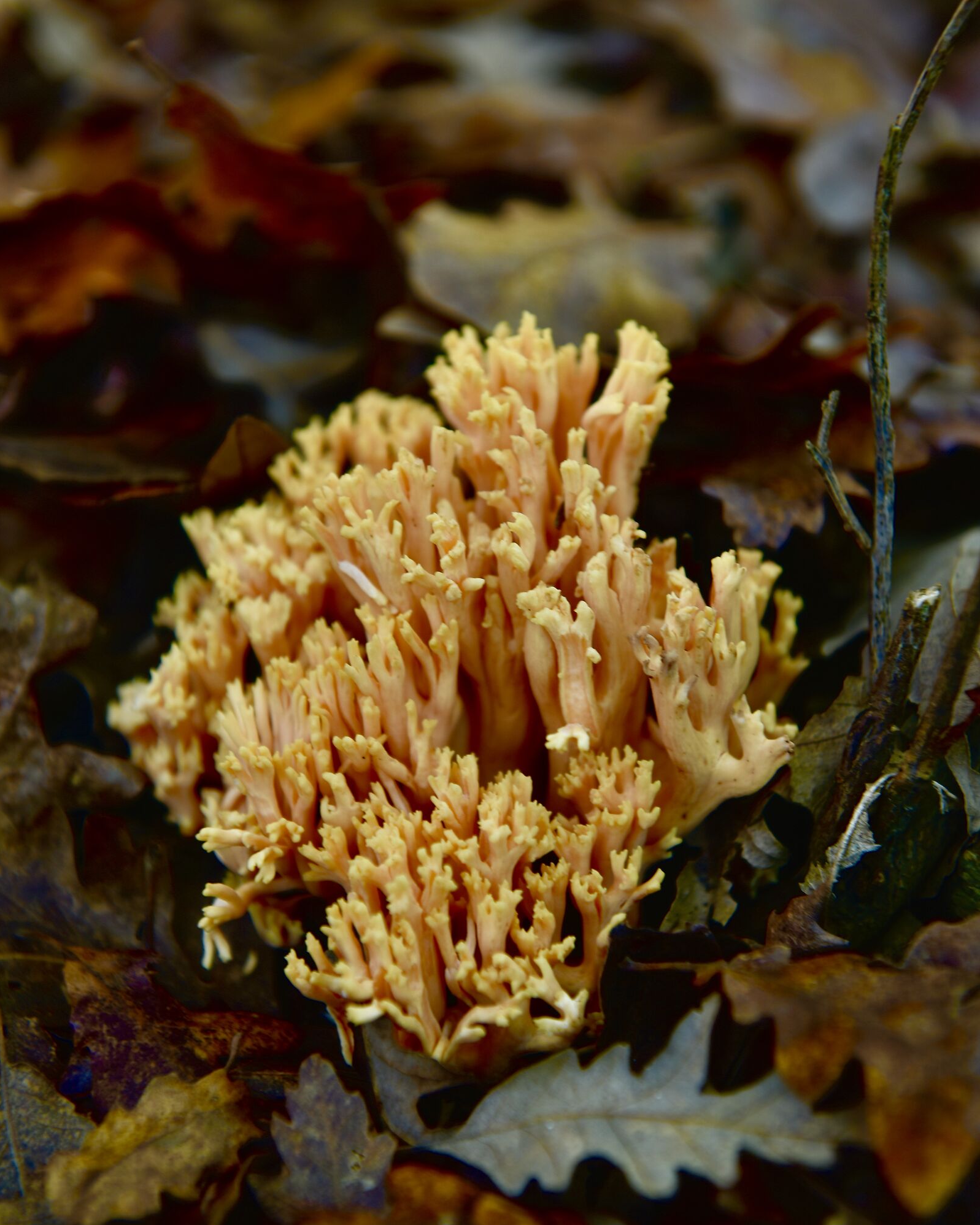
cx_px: 490
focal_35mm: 79
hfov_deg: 19.4
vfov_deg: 24.1
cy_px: 588
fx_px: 2865
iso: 100
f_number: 5
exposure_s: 1/60
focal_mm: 70
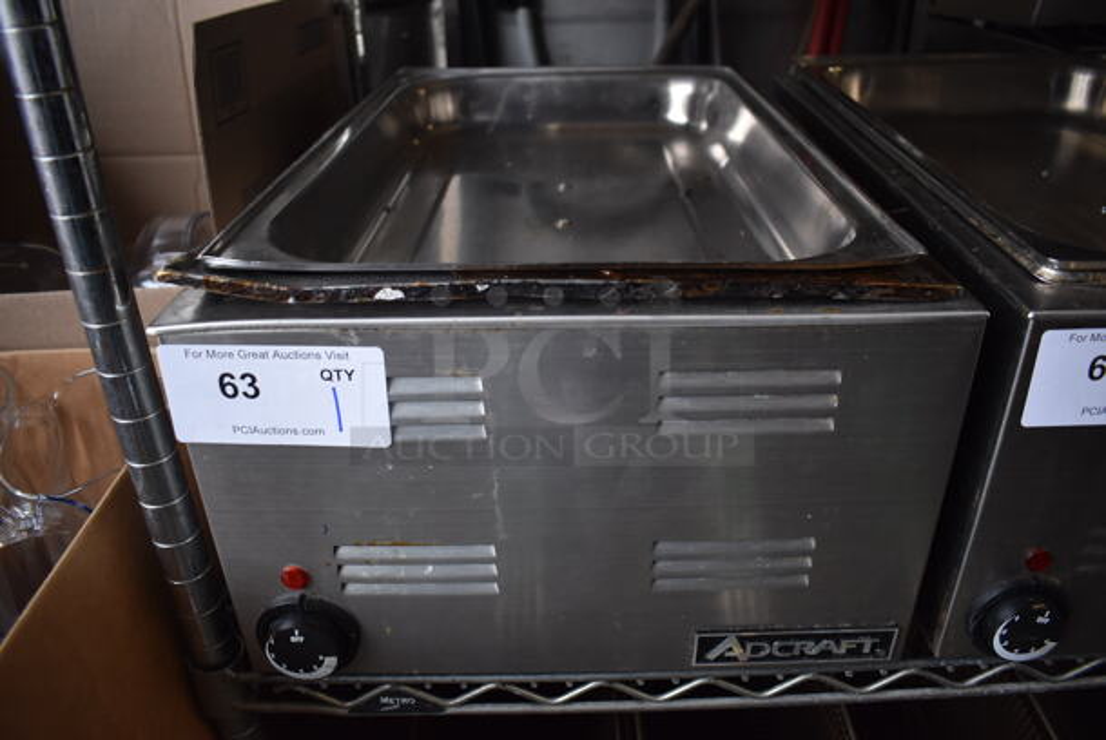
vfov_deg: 48.0
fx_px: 830
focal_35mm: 27
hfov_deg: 67.3
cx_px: 553
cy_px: 370
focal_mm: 18
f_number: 3.5
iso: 800
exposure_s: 1/160
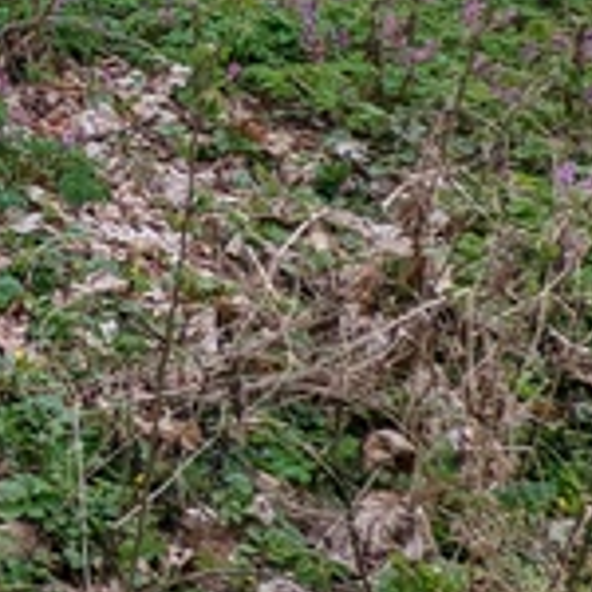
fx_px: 1548
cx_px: -541
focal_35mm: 80
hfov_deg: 16.9
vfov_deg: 20.0
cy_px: -158
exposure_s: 1/1368
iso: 48
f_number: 2.2
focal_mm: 2.35
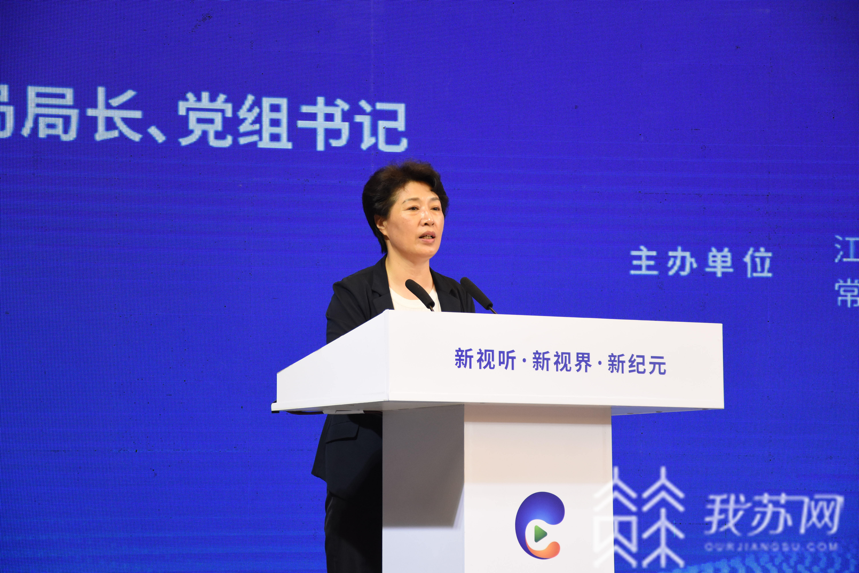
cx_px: 430
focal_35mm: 105
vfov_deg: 13.0
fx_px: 2505
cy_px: 286
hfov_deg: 19.5
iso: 1250
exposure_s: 1/160
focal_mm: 70
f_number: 5
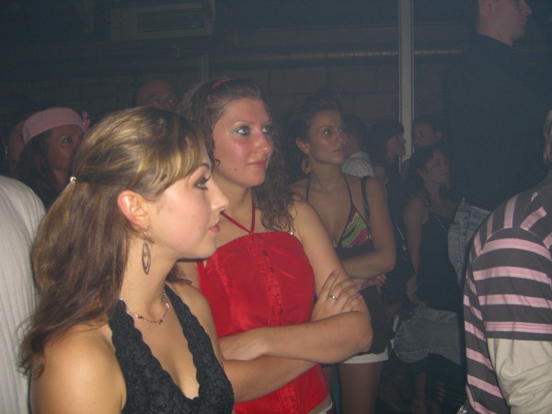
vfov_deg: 37.7
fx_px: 606
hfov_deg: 49.0
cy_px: 207
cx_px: 276
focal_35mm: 38
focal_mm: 7.9
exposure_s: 1/60
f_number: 2.8
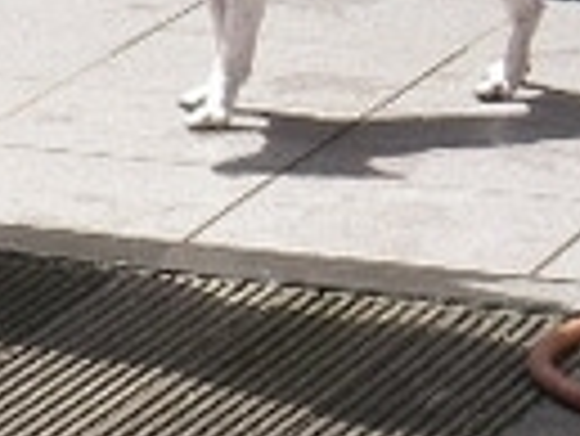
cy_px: 823
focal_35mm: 455
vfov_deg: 3.3
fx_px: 7631
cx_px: -567
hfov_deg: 4.3
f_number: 3.8
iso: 100
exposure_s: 1/500
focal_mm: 20.4
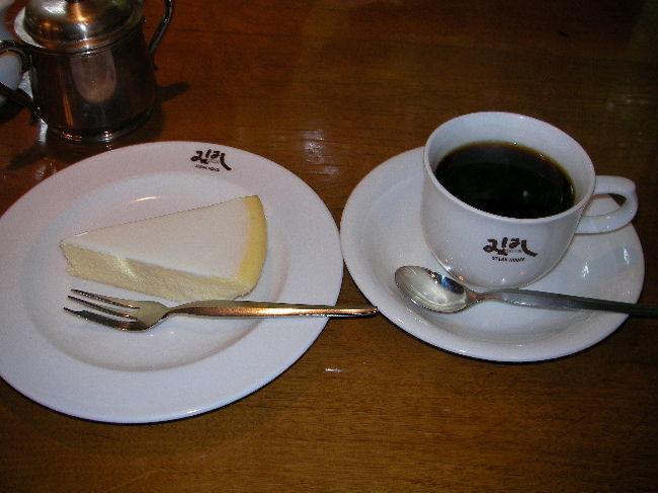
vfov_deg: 37.7
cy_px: 246
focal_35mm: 38
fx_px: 722
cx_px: 329
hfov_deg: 49.0
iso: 100
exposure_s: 1/30
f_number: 3.3
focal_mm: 6.3
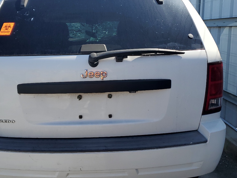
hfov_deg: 45.6
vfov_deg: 35.1
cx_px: 99
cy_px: 81
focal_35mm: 41
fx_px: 281
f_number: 1.5
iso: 50
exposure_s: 1/2500
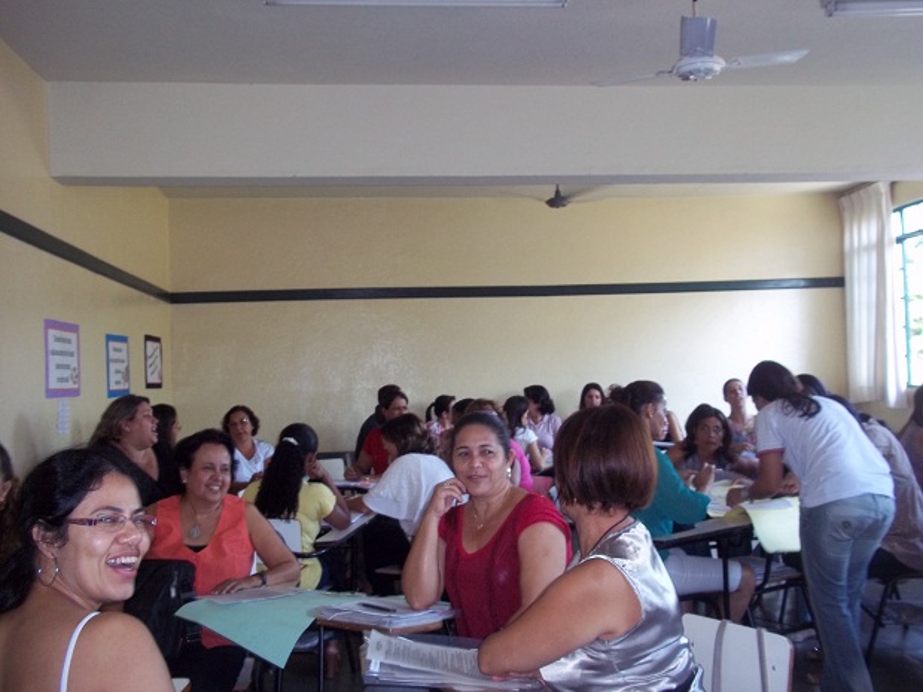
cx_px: 462
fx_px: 960
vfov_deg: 39.7
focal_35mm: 36
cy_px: 346
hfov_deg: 51.4
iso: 160
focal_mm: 6.5
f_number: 3.1
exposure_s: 1/30
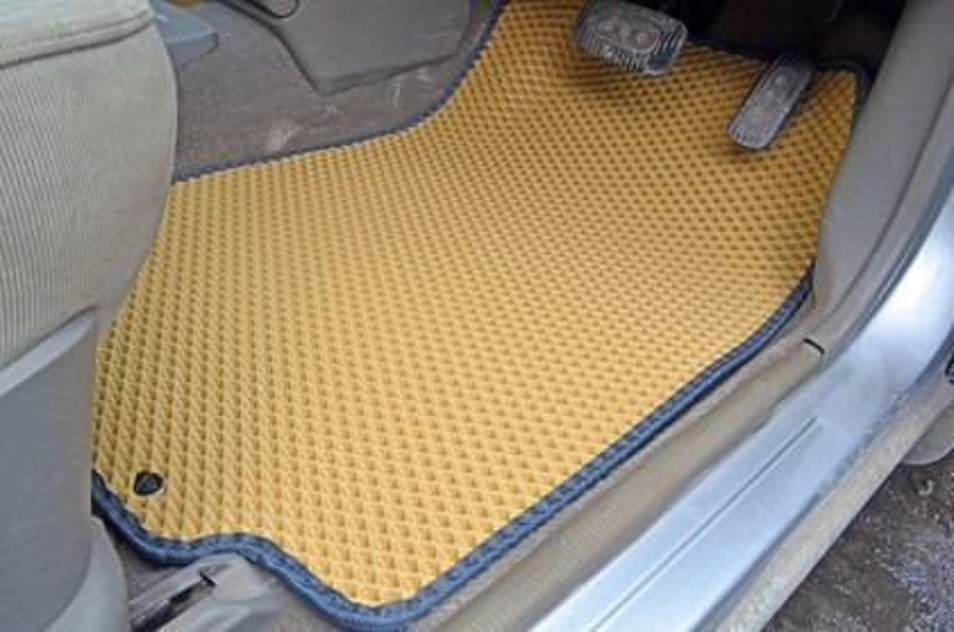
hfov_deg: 62.0
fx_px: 793
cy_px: 316
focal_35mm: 30
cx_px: 477
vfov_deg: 43.4
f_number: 9.5
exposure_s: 1/60
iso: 320
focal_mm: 20
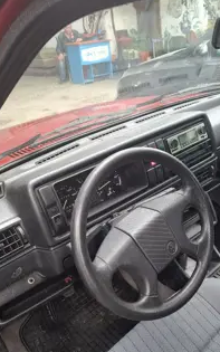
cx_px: 143
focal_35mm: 31
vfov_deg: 60.8
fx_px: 297
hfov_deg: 40.2
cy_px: 208
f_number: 1.8
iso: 250
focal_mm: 5.54
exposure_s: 1/100
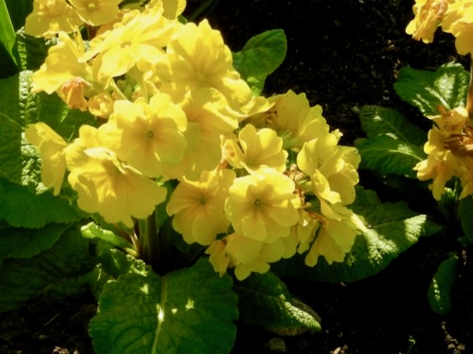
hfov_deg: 25.9
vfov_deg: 19.6
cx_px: 165
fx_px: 1025
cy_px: 173
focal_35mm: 75
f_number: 3.9
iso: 160
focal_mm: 9.3
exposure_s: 1/595
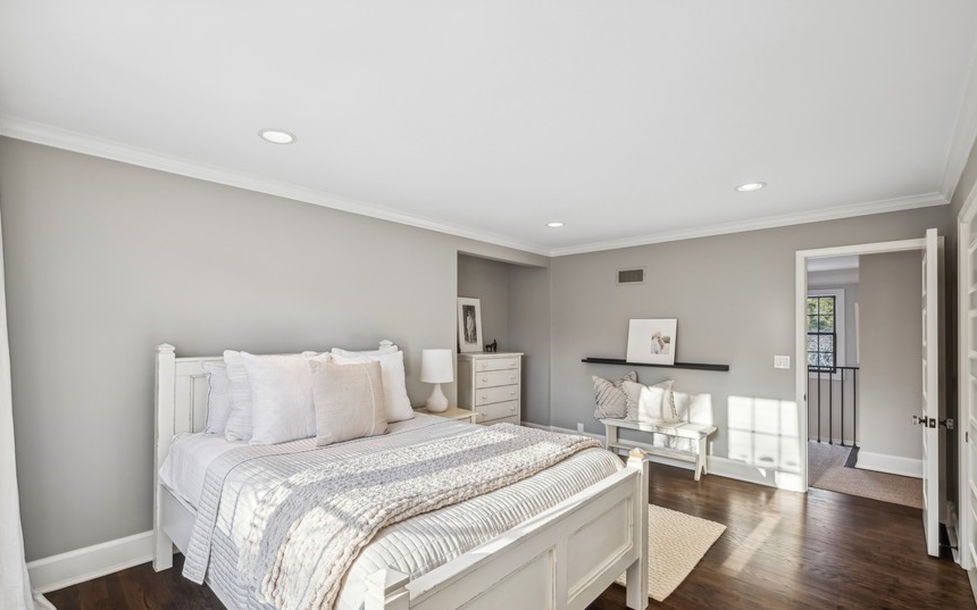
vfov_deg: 71.1
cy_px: 332
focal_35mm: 16
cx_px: 471
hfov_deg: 97.8
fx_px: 426
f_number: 8
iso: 200
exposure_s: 1/25
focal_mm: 15
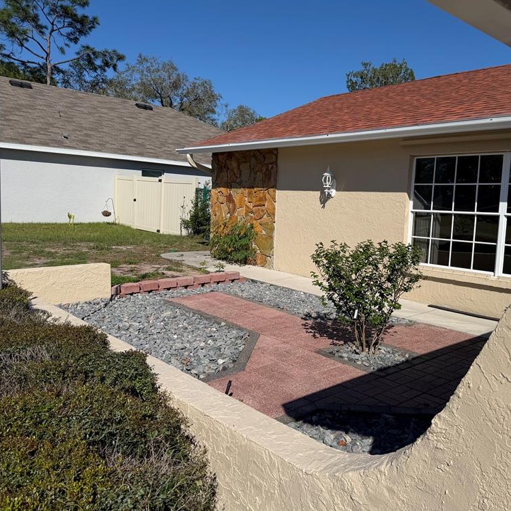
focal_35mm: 29
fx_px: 484
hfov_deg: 55.3
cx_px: 303
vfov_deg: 55.6
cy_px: 254
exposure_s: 1/9091
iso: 80
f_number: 1.78
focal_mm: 6.76
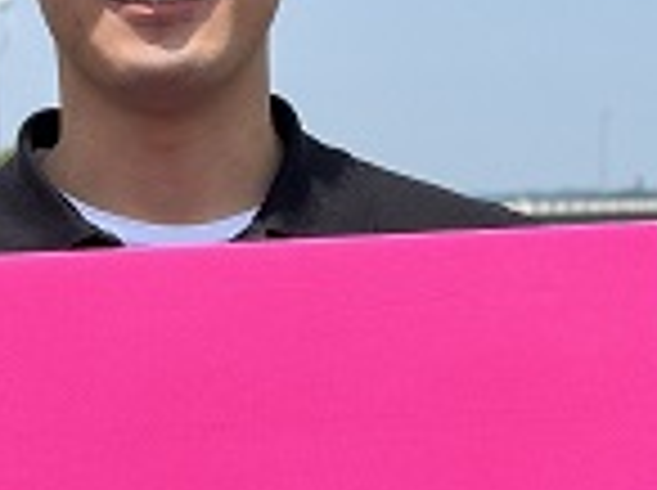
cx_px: 86
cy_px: 191
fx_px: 2369
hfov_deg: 15.6
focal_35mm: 125
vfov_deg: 11.8
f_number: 1.5
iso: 50
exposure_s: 1/5076
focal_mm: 5.7
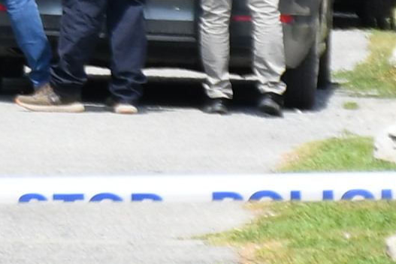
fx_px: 9762
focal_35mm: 887
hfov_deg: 2.3
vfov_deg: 1.6
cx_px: -500
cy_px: -134
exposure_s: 1/1600
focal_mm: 75
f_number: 5
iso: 400
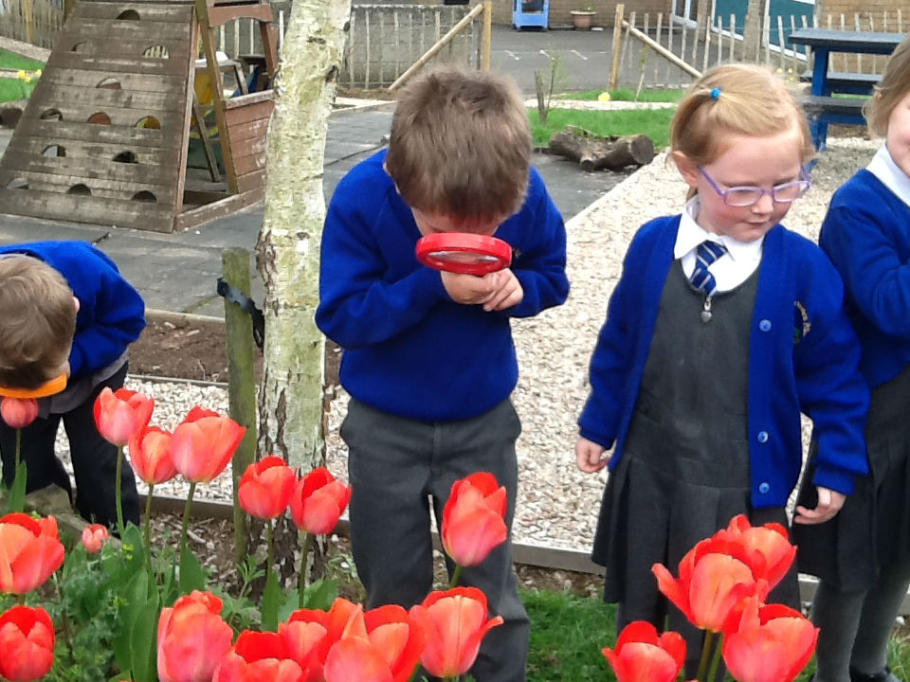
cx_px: 455
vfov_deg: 32.9
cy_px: 341
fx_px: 1157
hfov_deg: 42.9
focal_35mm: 44
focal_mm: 2.03
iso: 40
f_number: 2.4
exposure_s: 1/178
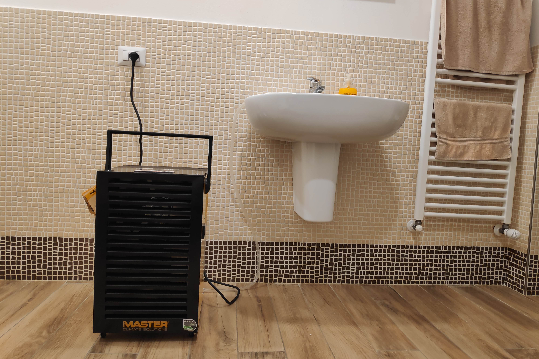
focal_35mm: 21
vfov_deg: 59.5
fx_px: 314
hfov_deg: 81.2
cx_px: 272
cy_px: 168
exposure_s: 1/50
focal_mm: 3.94
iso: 343
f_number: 1.9
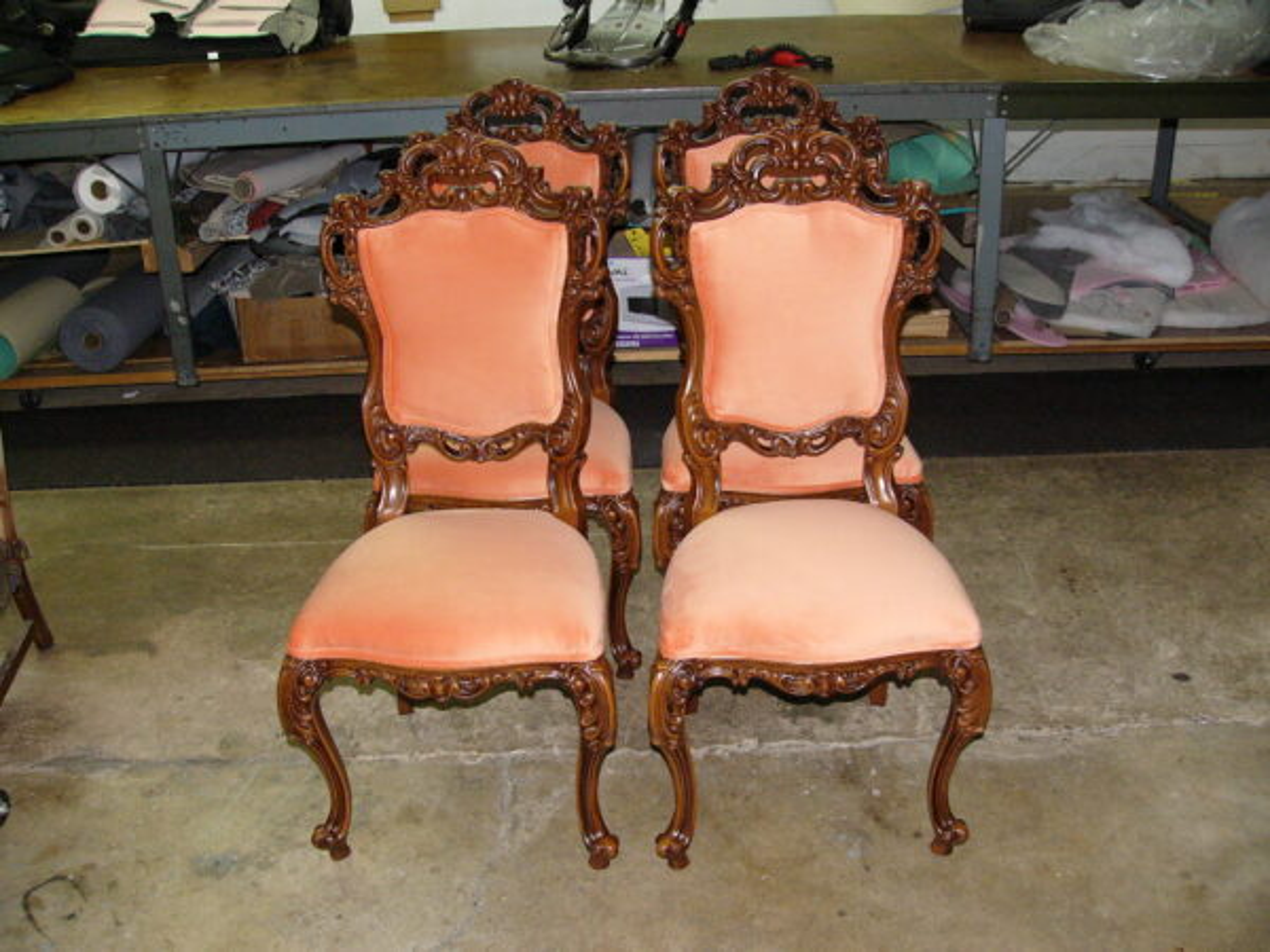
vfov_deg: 39.7
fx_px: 1321
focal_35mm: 36
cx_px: 635
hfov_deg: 51.4
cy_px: 476
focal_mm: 6
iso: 200
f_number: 2.8
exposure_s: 1/80
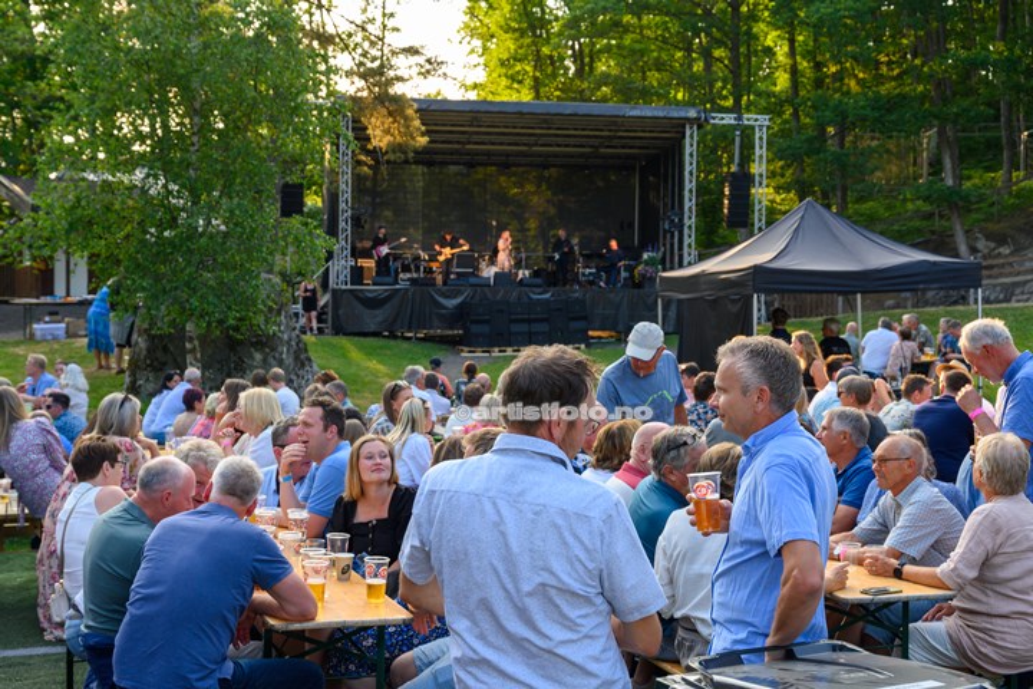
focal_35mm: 50
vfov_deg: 27.0
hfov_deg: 39.6
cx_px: 516
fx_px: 1435
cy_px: 344
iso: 500
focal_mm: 50
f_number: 6.3
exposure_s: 1/160
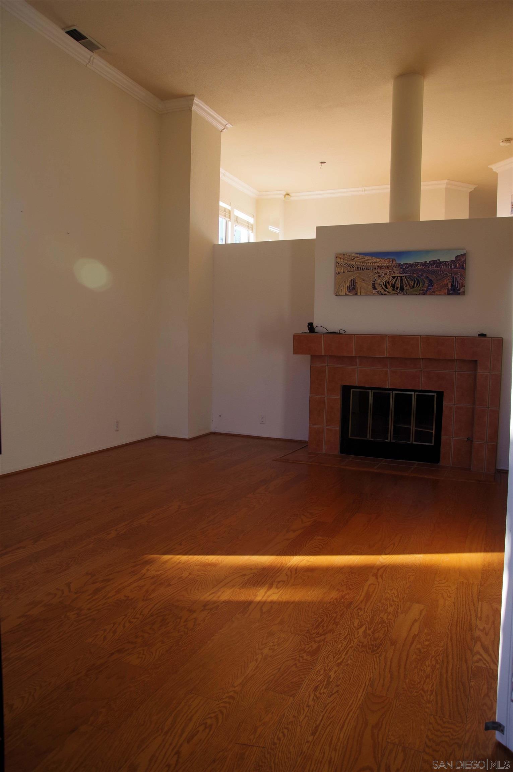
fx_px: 536
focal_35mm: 25
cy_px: 386
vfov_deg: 71.6
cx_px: 256
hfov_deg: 51.2
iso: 200
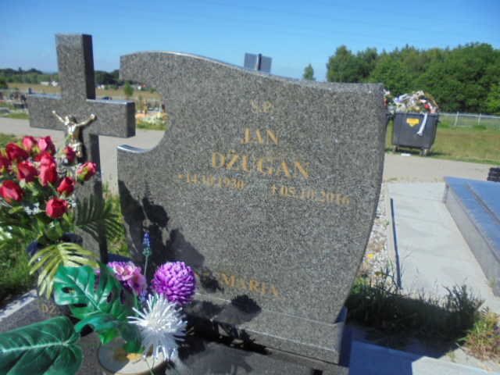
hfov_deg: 67.3
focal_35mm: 26
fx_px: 376
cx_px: 250
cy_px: 188
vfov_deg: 53.1
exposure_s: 1/125
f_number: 11.5
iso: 100
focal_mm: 4.6
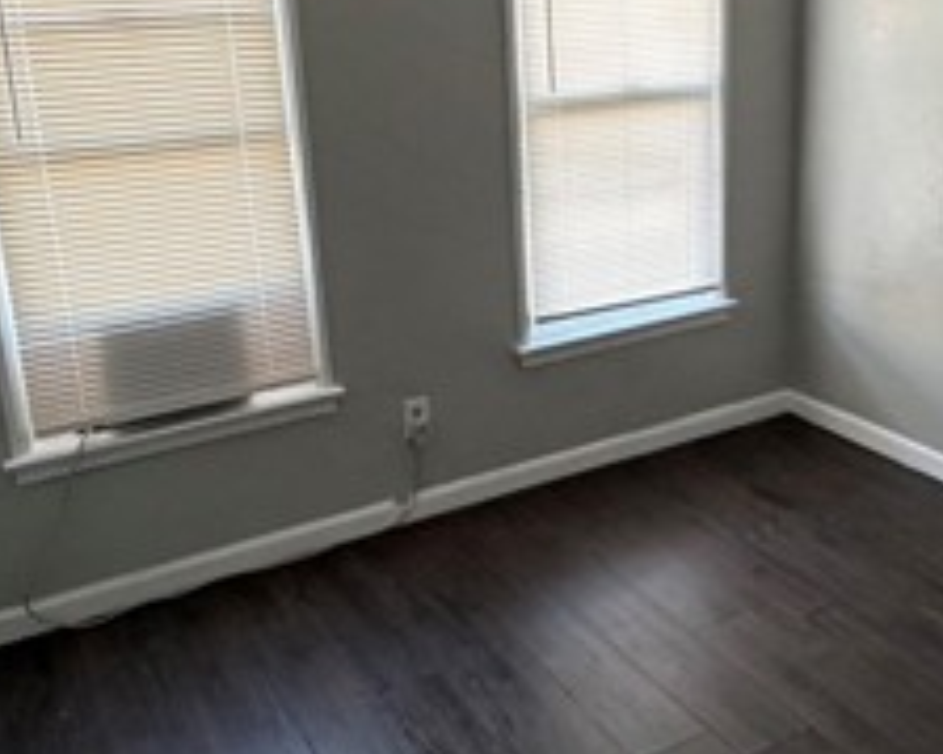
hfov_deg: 46.7
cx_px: 551
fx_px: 1088
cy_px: 270
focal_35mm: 39
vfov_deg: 37.9
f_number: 2.2
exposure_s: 1/60
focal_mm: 2.22
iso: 400
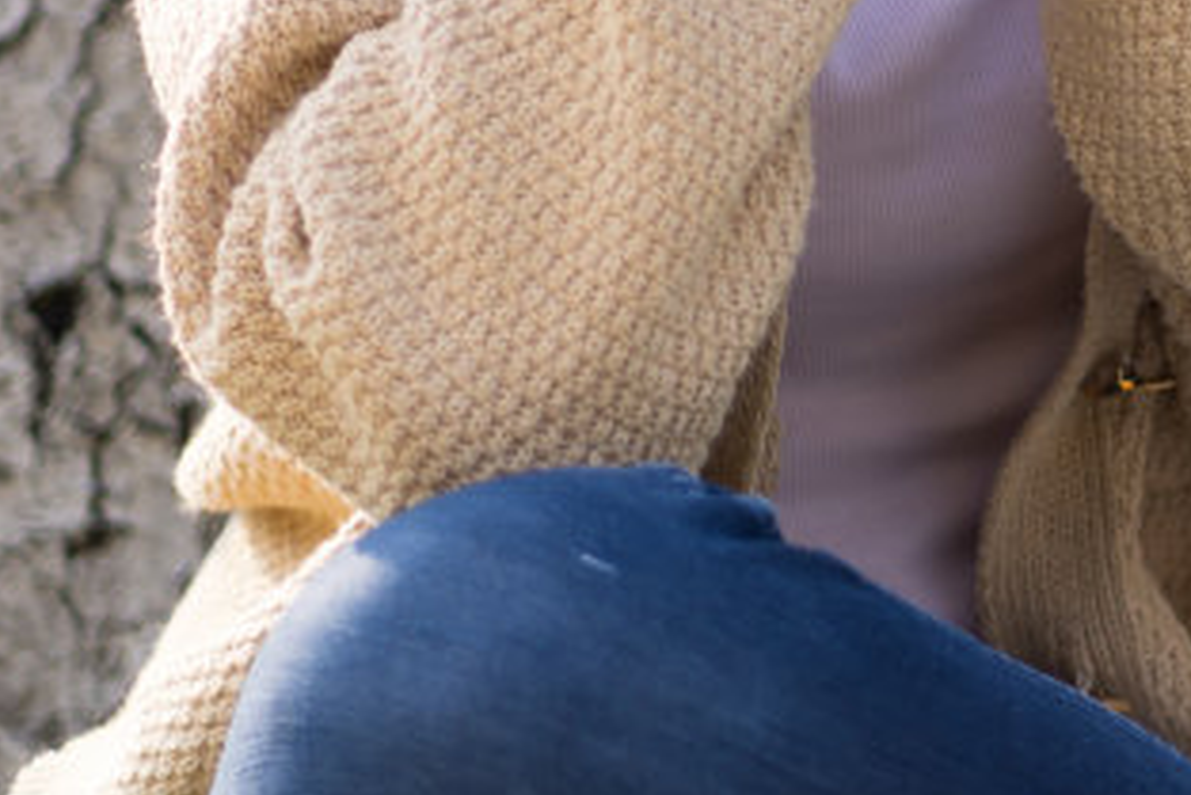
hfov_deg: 4.7
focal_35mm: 434
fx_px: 14364
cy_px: -637
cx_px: 1876
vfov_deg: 3.2
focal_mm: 85
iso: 100
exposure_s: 1/1250
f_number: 1.8
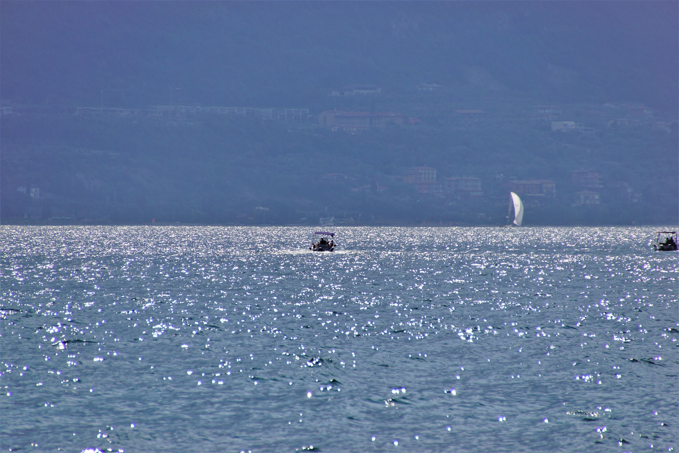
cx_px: 340
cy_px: 226
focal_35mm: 420
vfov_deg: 3.3
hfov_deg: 4.9
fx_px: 7921
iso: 100
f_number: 7.1
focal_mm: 280
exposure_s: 1/500
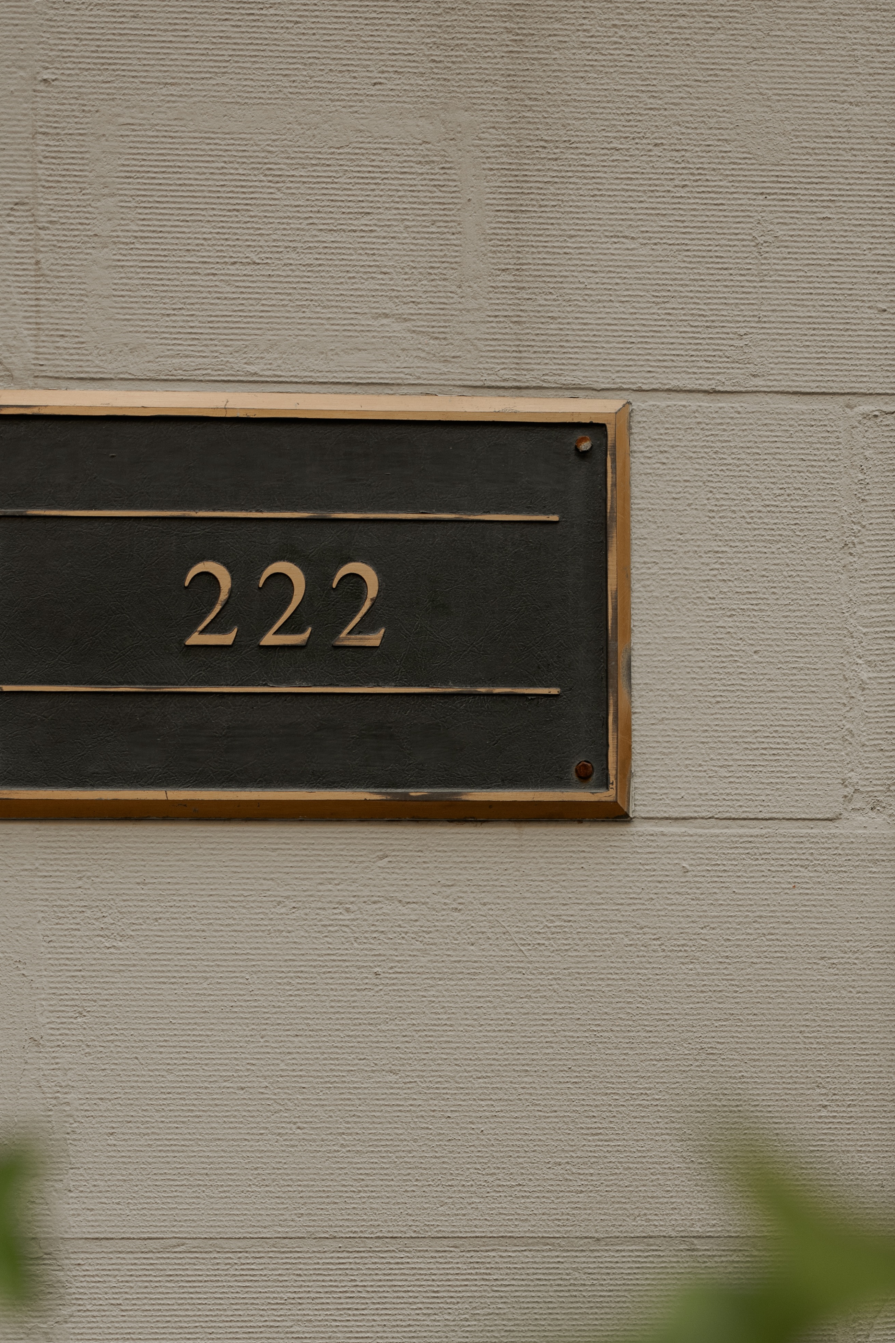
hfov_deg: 17.1
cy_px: 1399
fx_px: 2946
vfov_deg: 24.3
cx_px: 726
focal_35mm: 79
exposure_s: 1/280
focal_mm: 45
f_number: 3.2
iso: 400
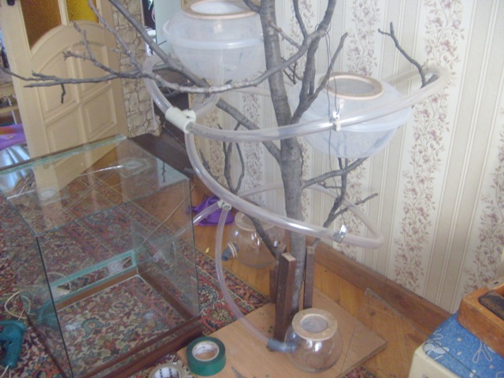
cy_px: 189
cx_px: 252
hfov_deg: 52.6
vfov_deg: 40.7
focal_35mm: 35
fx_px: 510
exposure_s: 1/15
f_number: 2.8
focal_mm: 5.8
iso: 200
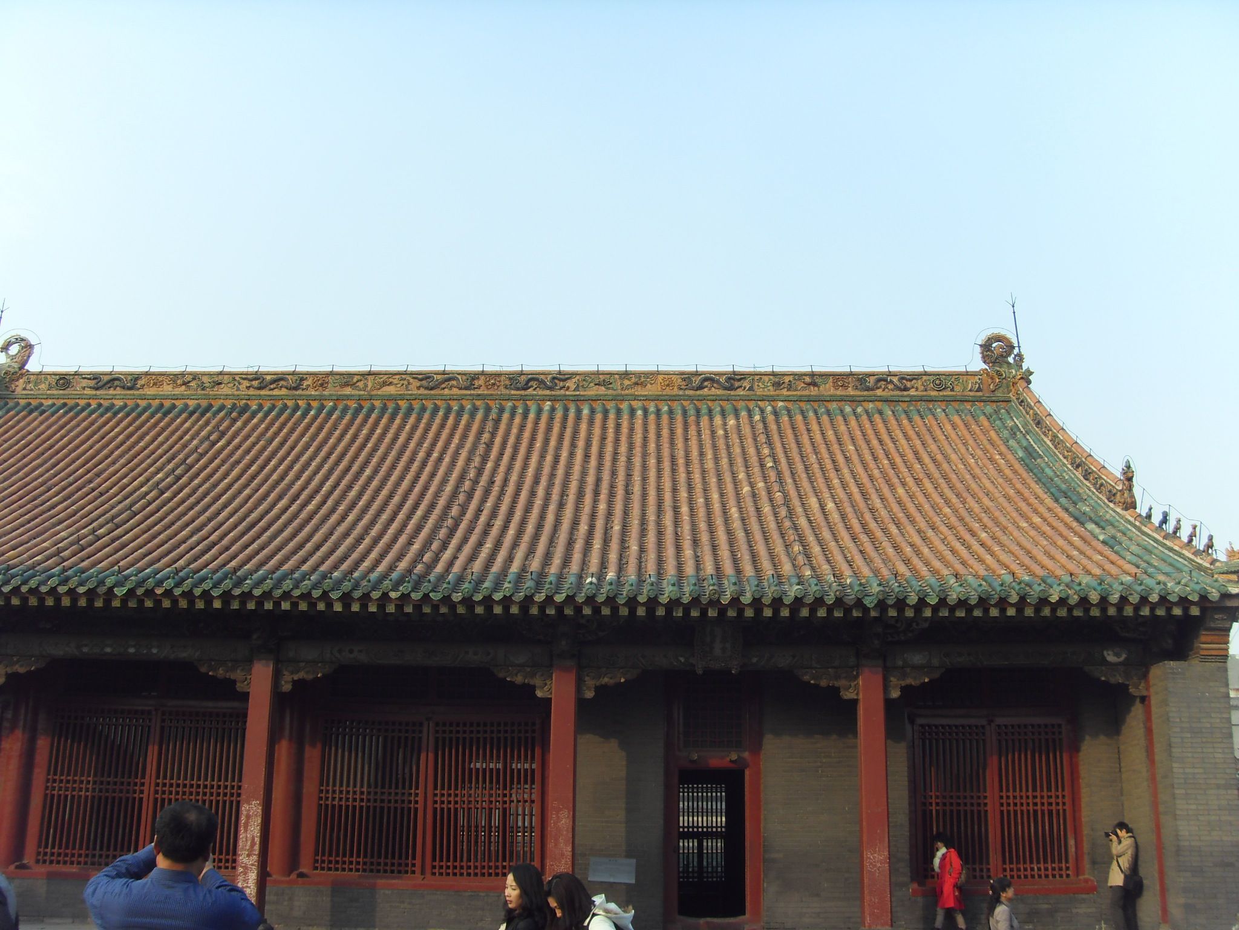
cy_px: 465
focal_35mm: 39
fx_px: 1396
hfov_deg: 47.9
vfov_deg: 36.8
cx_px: 620
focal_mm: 6.6
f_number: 3.5
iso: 80
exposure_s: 1/250
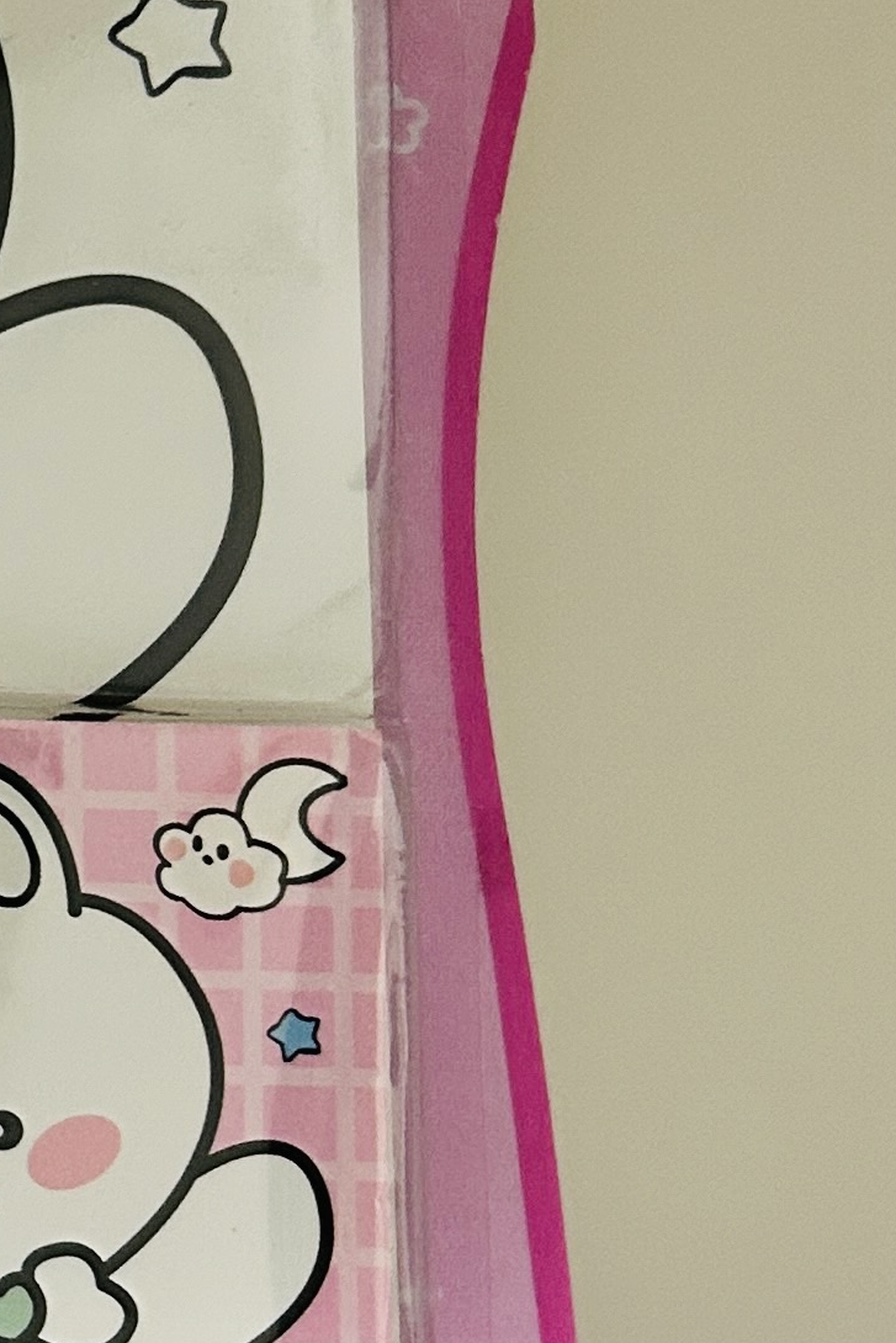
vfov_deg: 20.4
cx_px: -773
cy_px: 509
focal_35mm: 100
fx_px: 3732
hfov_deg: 12.4
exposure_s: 1/60
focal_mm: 5.7
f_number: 1.5
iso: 250
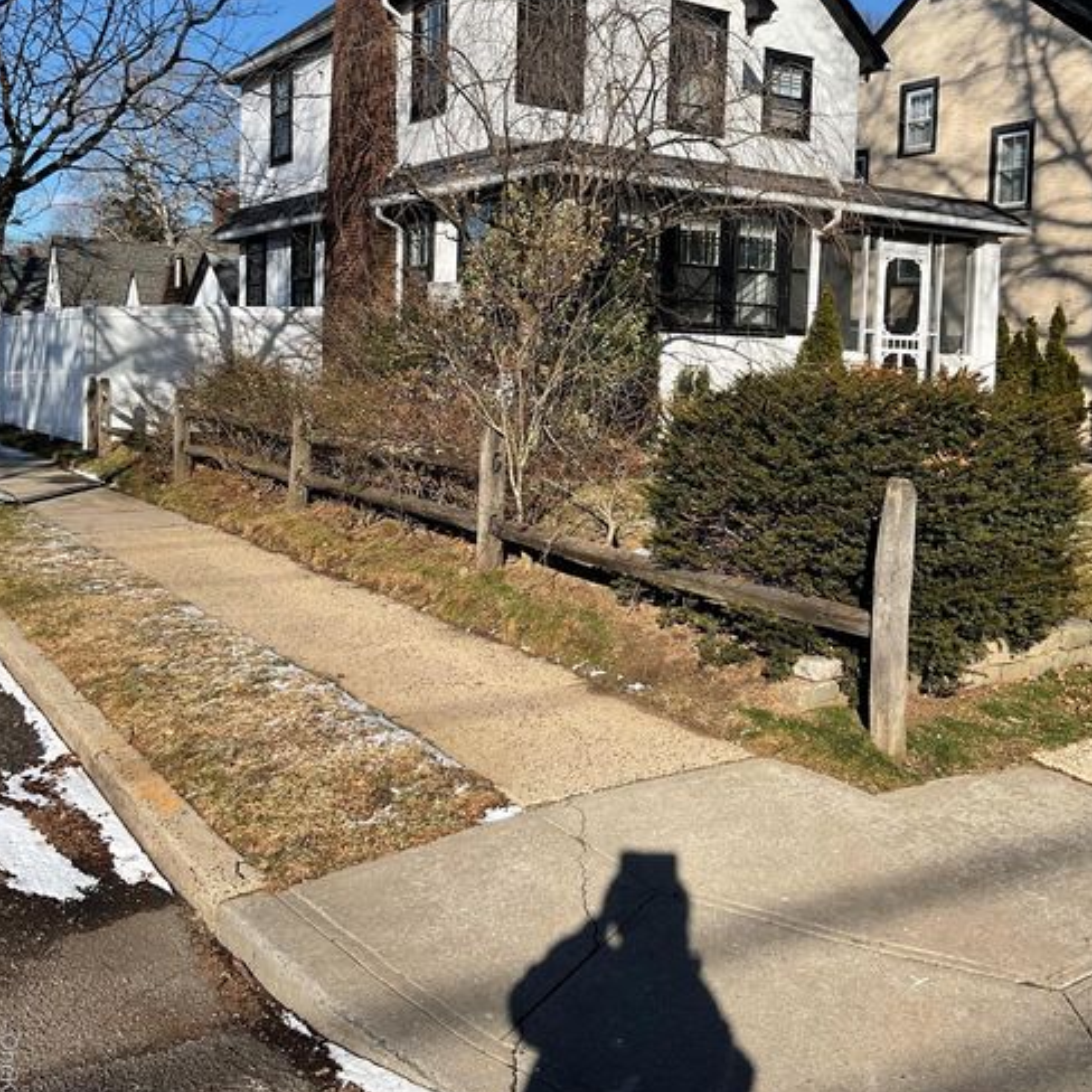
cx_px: 550
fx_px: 1249
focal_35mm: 35
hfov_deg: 47.2
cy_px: 435
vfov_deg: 46.9
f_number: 1.8
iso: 16
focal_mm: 3
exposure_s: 1/1984
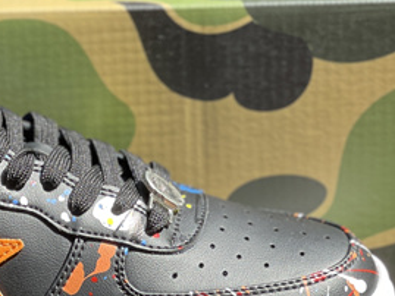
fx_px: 2009
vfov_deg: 8.4
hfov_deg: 11.2
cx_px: 53
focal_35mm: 176
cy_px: 45
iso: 25
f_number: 2.2
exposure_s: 1/167
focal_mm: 7.5
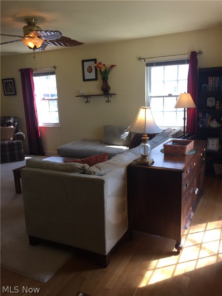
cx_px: 111
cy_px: 148
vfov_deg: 61.7
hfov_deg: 48.2
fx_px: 248
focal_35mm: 29
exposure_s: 1/120
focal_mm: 4.15
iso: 32
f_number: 2.2
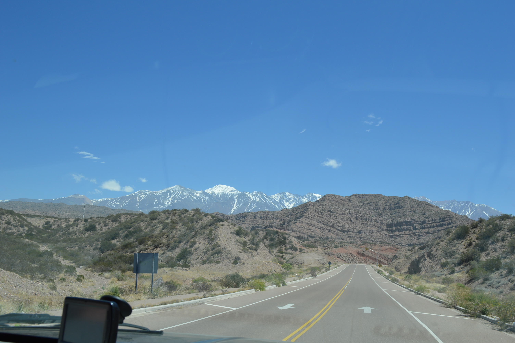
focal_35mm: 33
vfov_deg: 39.9
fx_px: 472
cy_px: 172
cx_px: 258
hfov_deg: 57.3
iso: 100
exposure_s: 1/250
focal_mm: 22
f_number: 8
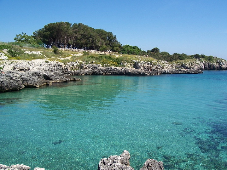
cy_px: 85
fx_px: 223
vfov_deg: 41.8
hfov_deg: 54.0
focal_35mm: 34
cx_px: 114
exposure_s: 1/500
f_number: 5.6
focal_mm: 5.6
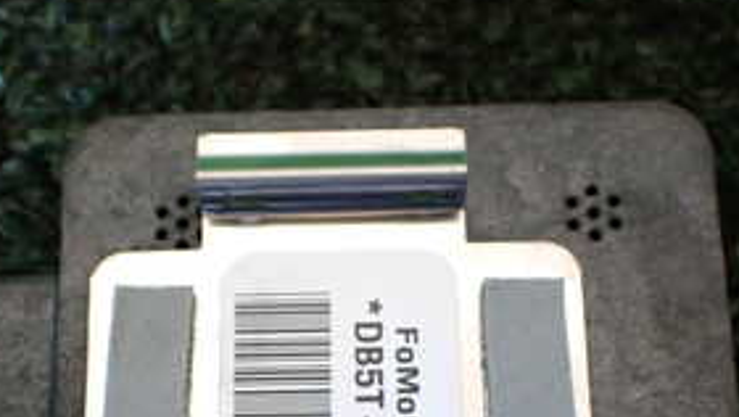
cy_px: 406
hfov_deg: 30.1
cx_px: 330
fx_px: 1373
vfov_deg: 16.9
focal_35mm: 70
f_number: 2.3
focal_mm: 5.4
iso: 800
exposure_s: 1/125
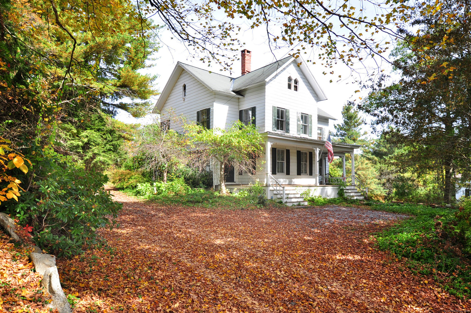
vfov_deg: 59.4
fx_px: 274
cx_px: 236
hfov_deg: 81.3
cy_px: 156
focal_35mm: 21
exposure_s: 1/160
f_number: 8
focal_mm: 14
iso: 250
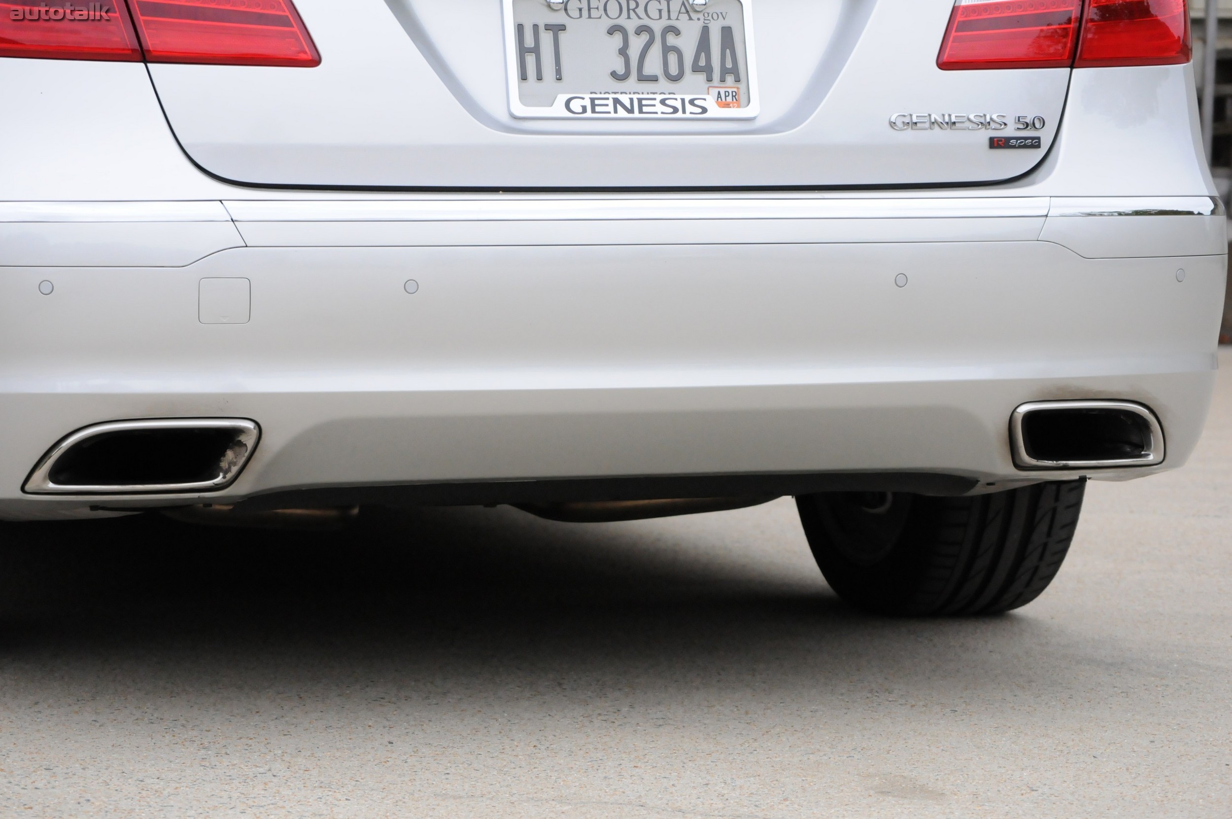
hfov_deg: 18.2
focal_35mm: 112
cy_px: 410
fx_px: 3846
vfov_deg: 12.1
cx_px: 616
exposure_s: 1/800
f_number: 8
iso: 2000
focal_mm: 75
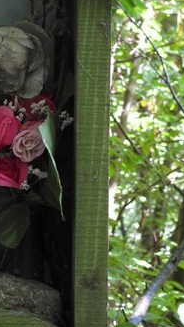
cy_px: 121
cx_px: -58
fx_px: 1387
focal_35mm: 160
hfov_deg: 7.5
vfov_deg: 13.4
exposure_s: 1/30
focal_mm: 10.7
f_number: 3.5
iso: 160
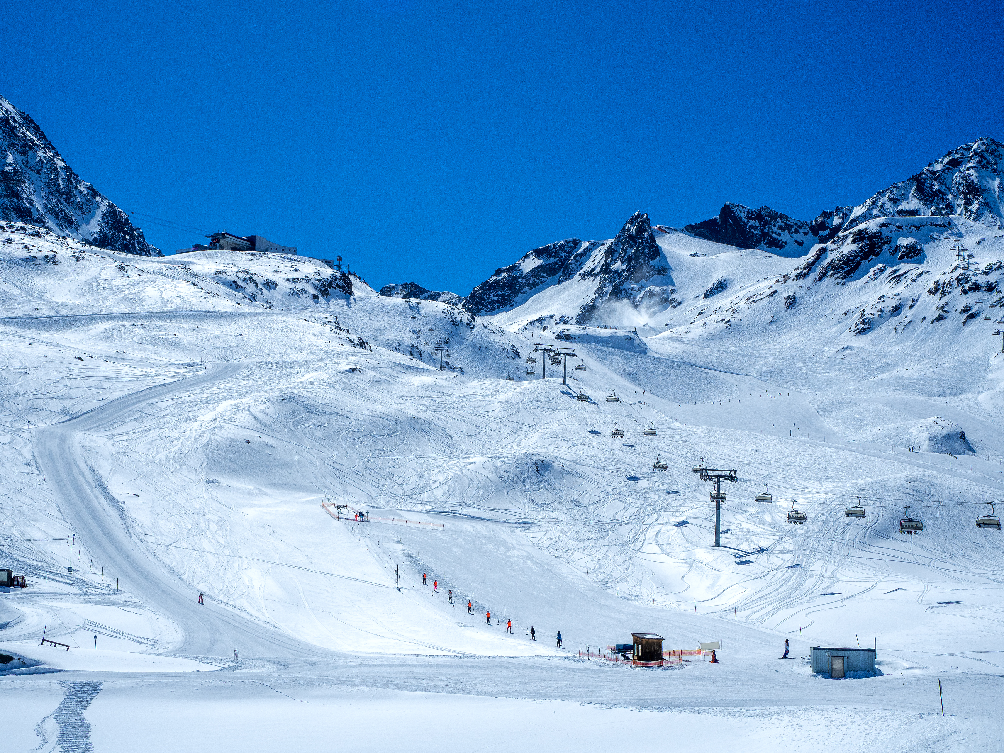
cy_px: 376
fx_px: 1508
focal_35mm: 52
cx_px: 502
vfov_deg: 28.0
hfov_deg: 36.8
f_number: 11
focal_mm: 26
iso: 200
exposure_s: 1/1250
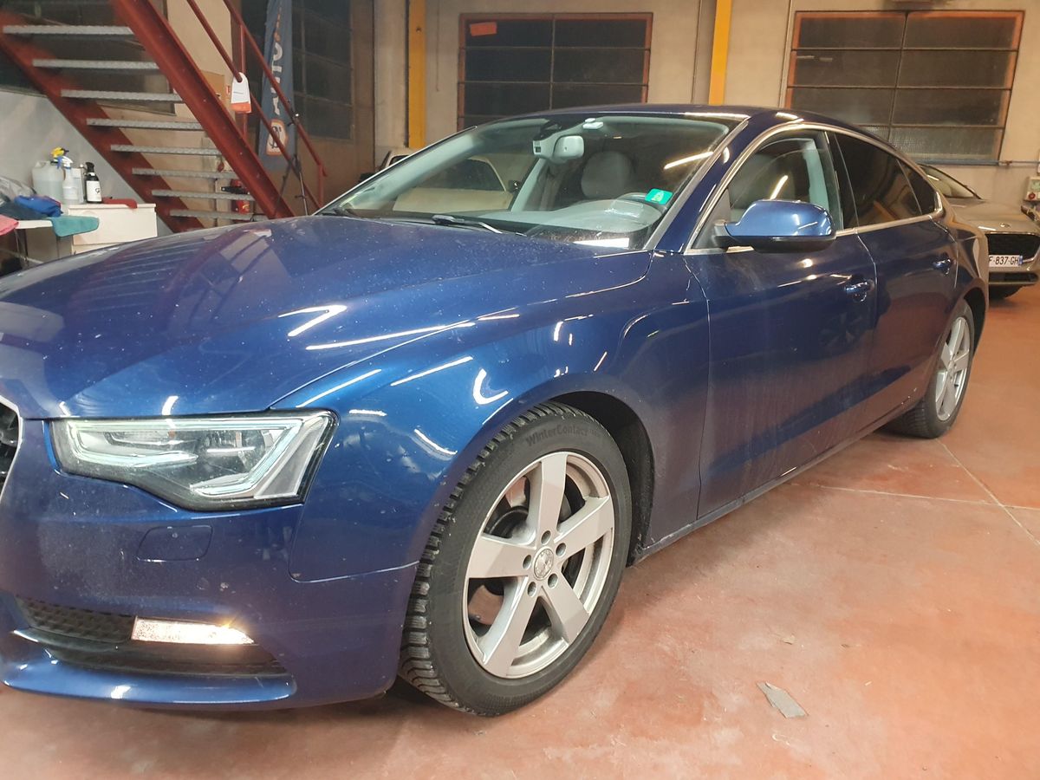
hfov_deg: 67.3
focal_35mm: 26
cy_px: 390
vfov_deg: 53.1
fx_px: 781
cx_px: 520
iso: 500
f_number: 2.4
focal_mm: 4.32
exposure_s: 1/50
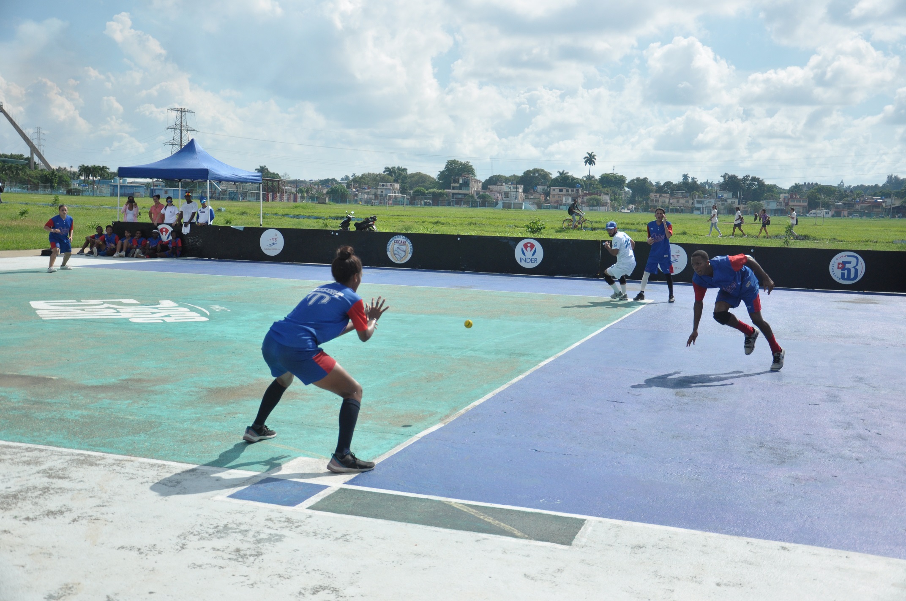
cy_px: 300
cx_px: 453
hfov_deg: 51.3
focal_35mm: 38
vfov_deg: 35.4
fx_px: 943
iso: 400
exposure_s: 1/4000
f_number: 4
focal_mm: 25
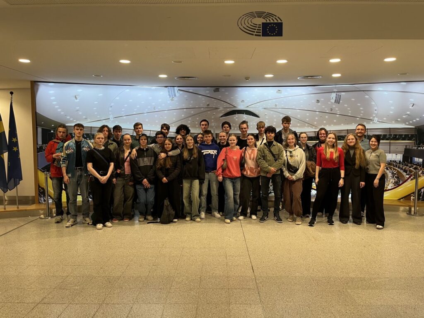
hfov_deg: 67.3
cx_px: 212
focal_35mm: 26
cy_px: 159
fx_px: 318
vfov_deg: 53.1
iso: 100
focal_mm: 5.1
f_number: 1.6
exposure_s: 1/50
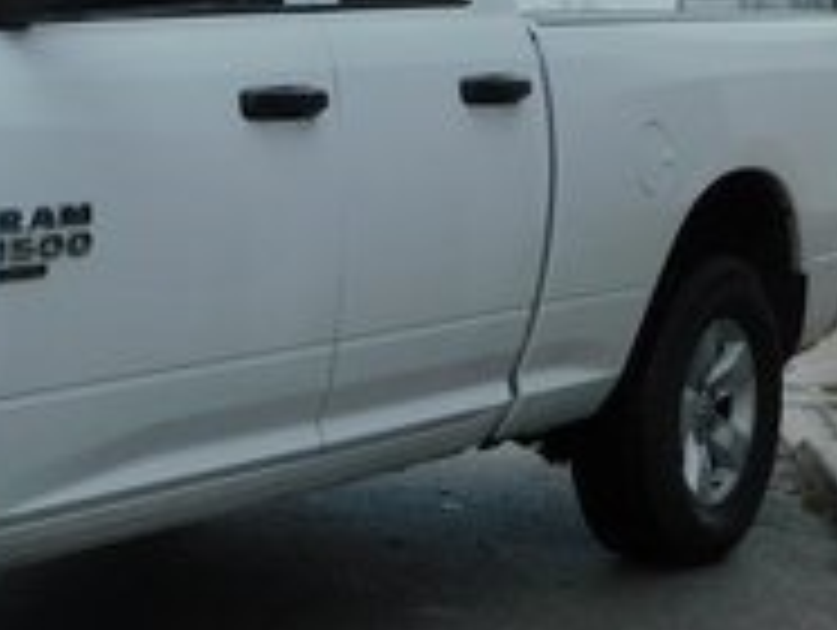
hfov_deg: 17.7
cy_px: 346
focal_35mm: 103
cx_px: -279
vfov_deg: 14.4
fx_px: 2494
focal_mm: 5.3
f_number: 3.2
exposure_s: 1/500
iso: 125
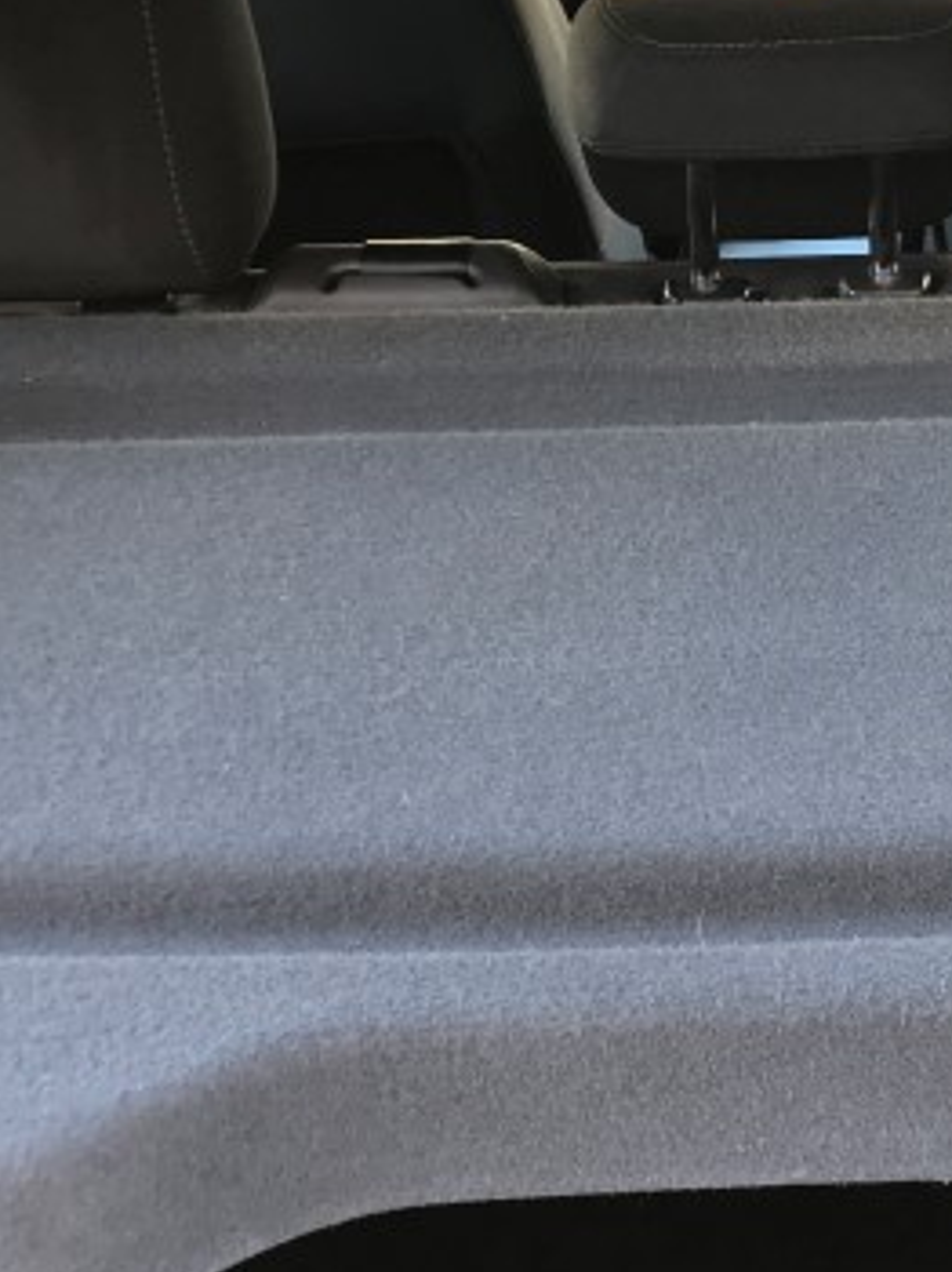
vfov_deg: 23.8
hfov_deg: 17.7
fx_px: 3011
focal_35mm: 82
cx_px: 832
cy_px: 712
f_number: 1.8
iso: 25
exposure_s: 1/40
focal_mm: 3.99
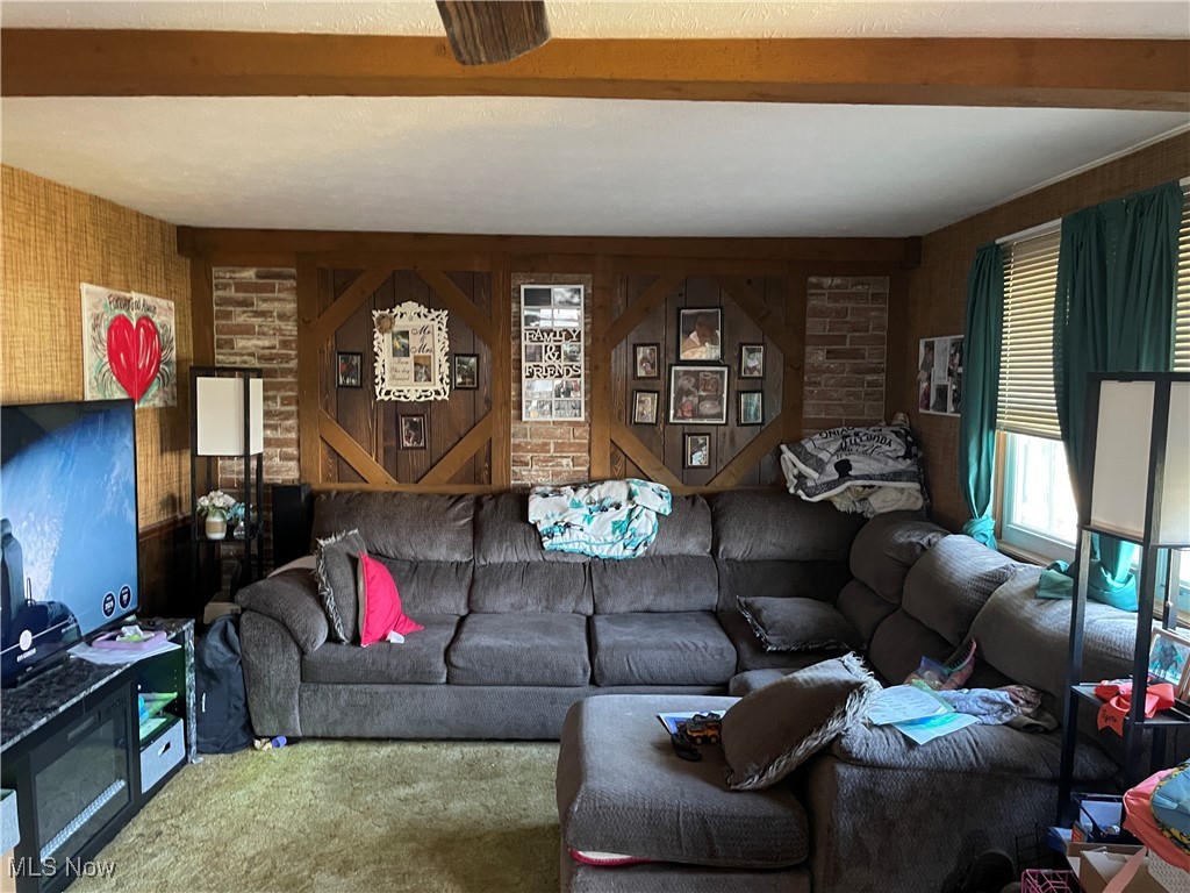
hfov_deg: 67.3
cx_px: 595
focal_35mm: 26
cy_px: 446
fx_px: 894
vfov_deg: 53.1
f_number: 1.6
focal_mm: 4.2
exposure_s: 1/30
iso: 500
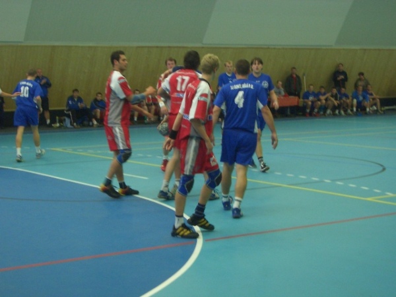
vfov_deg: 19.9
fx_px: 847
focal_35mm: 74
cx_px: 198
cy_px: 148
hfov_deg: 26.3
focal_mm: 12.2
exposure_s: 1/60
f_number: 3.9
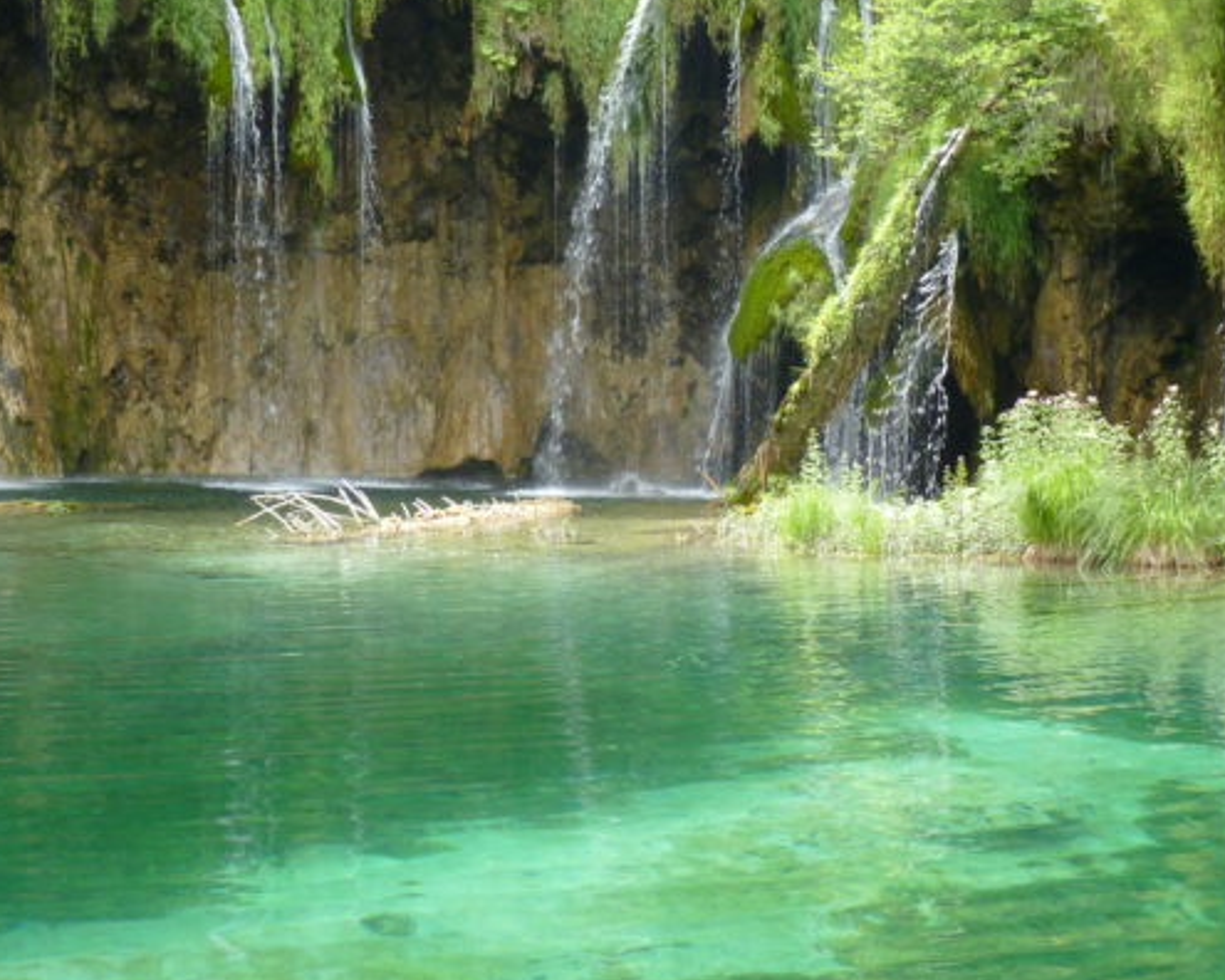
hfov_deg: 31.9
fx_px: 2139
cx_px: 729
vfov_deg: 25.8
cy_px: 400
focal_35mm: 59
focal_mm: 6.2
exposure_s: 1/125
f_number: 3
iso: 80
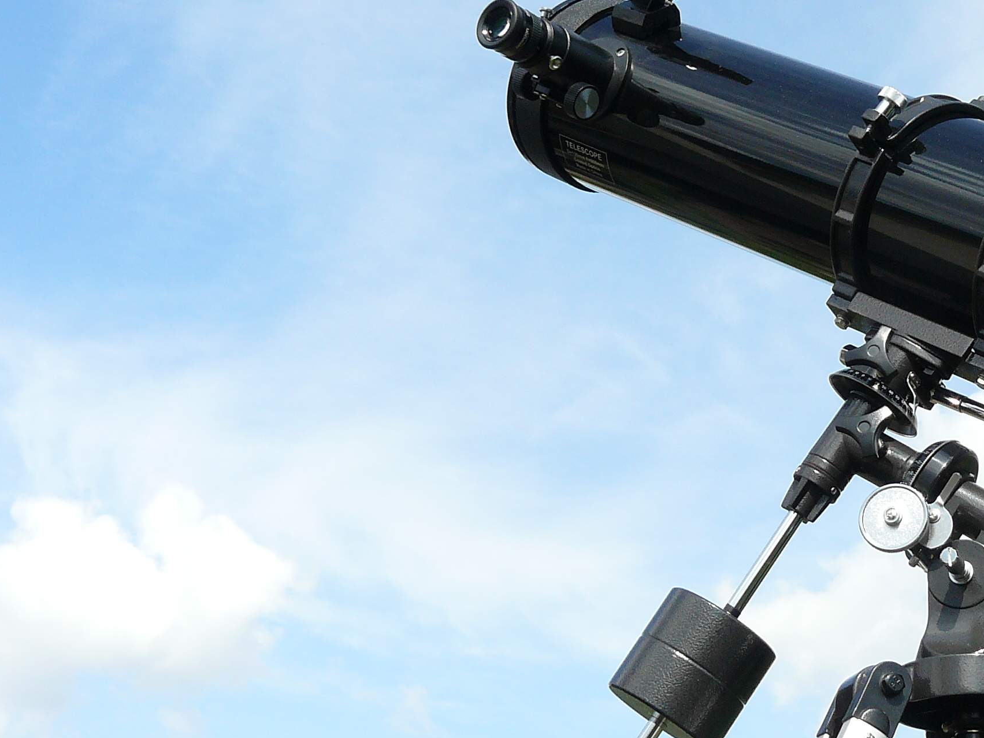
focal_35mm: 83
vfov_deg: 17.7
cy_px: 277
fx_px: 2359
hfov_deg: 23.3
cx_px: 737
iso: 100
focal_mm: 7.6
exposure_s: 1/250
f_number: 5.6
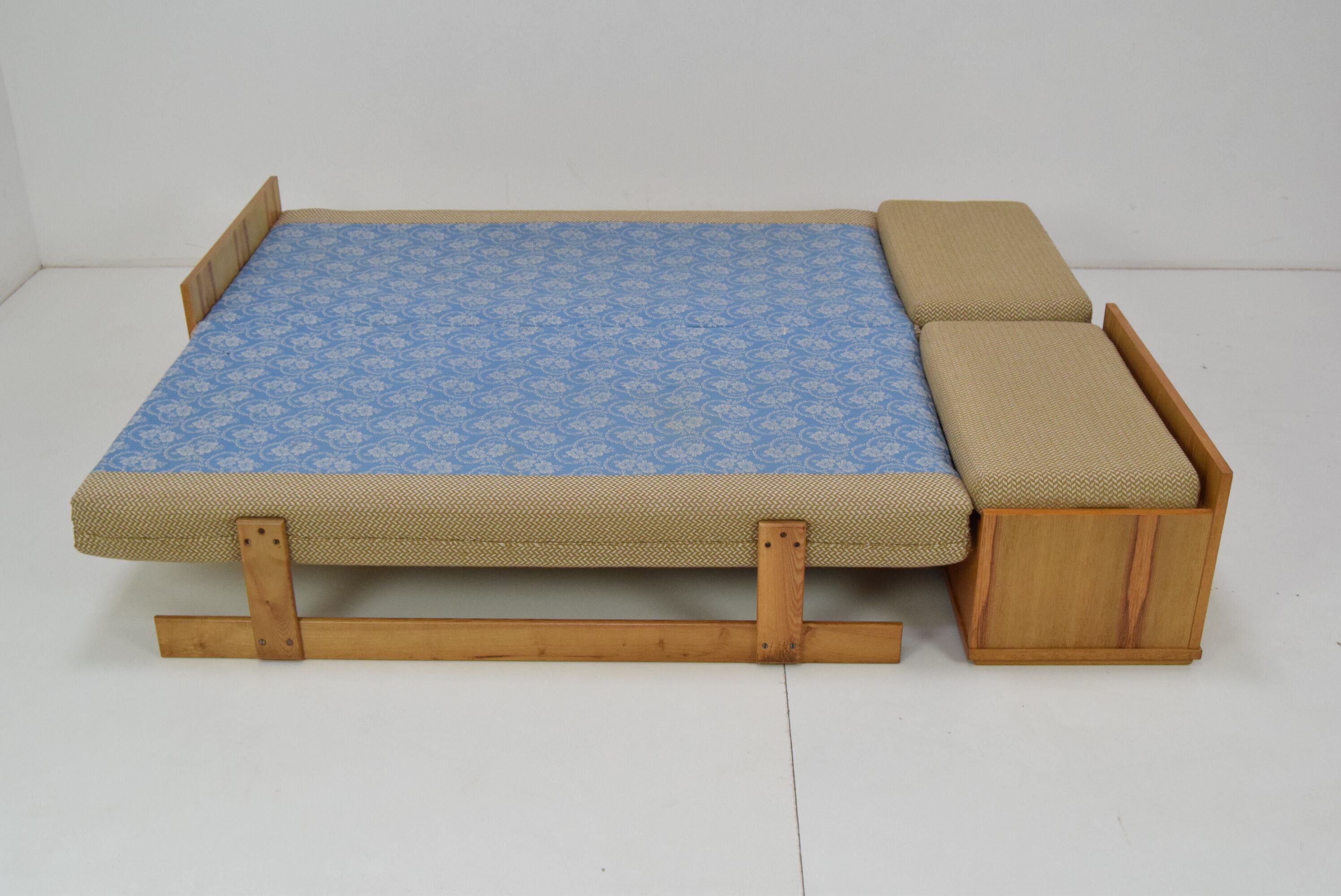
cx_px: 670
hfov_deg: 49.5
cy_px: 448
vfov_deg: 34.3
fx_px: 1454
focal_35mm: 39
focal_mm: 26
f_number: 7.1
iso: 1600
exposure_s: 1/200
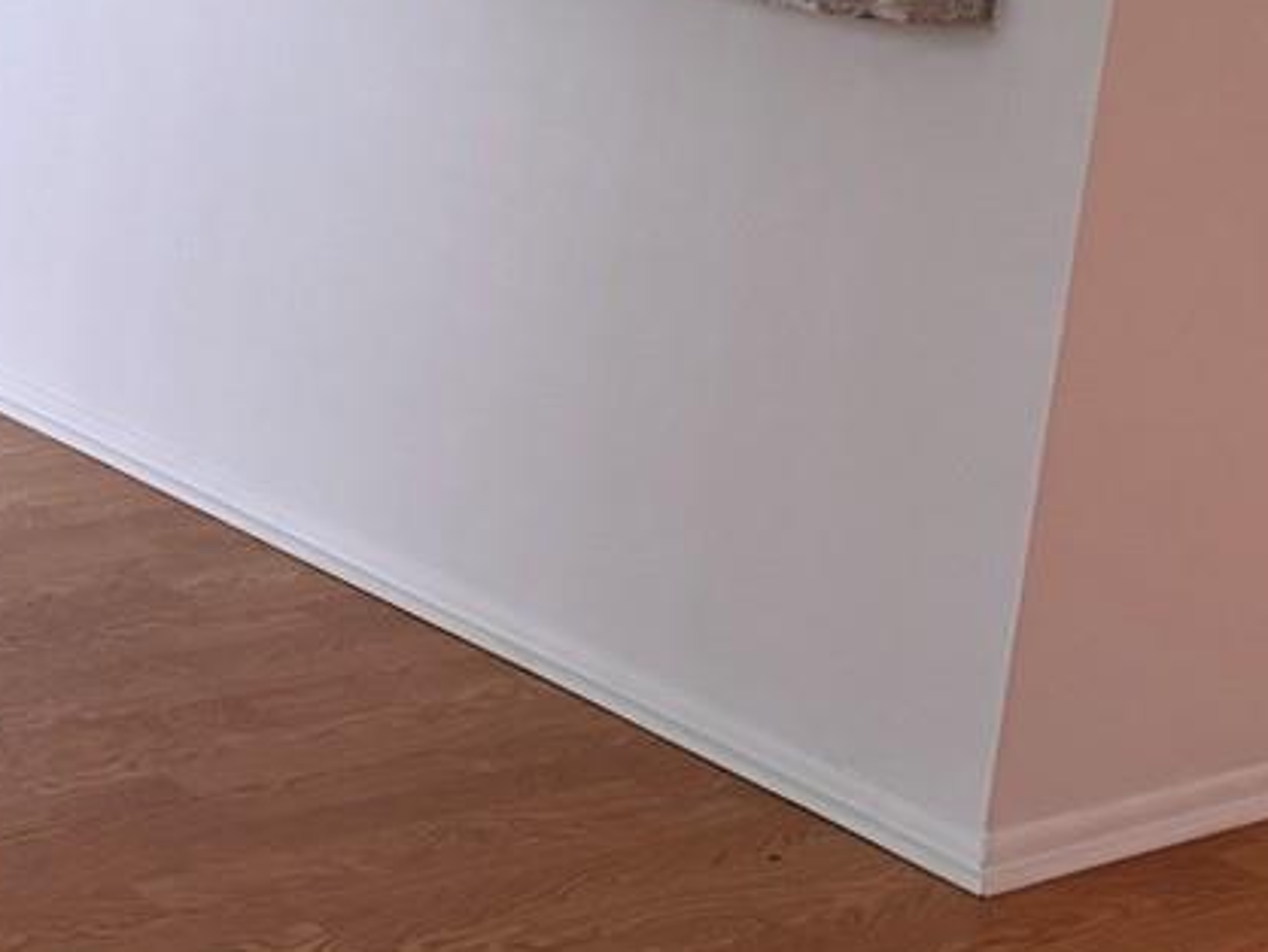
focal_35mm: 92
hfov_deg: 19.5
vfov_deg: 15.8
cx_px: -435
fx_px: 3371
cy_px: -6
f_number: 1.78
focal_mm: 6.76
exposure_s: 1/120
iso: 125
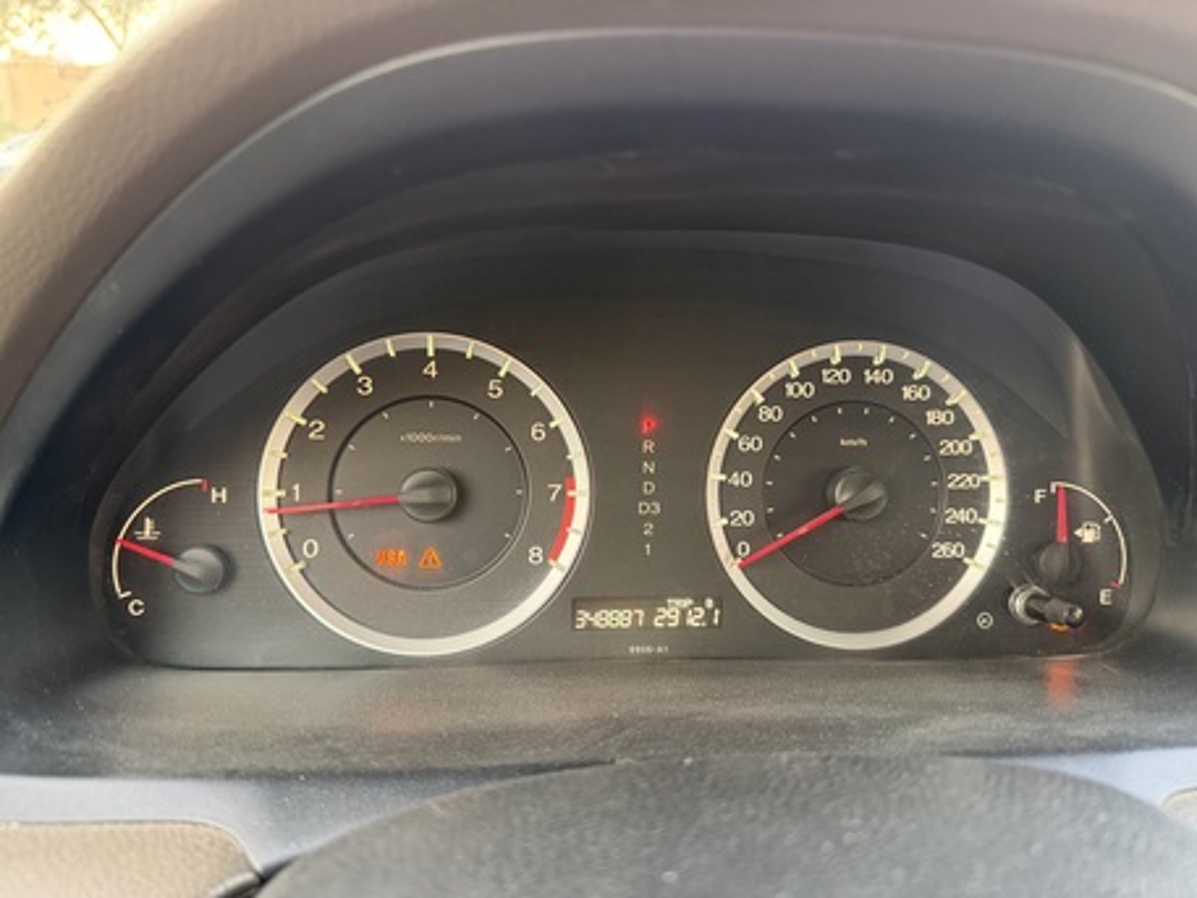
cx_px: 598
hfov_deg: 71.6
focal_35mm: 24
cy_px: 449
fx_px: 830
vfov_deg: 56.8
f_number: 1.78
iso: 500
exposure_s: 1/60
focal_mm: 6.76
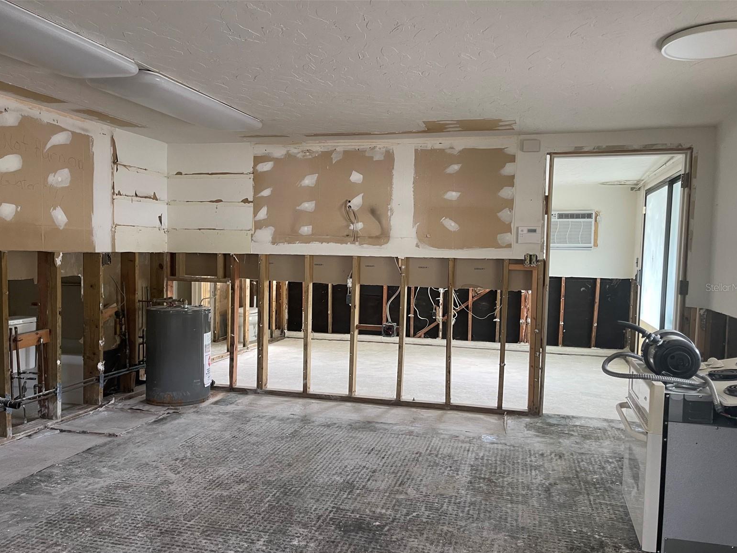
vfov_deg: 53.1
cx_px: 368
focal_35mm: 26
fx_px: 554
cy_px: 287
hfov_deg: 67.3
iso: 125
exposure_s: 1/81
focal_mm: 5.1
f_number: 1.6
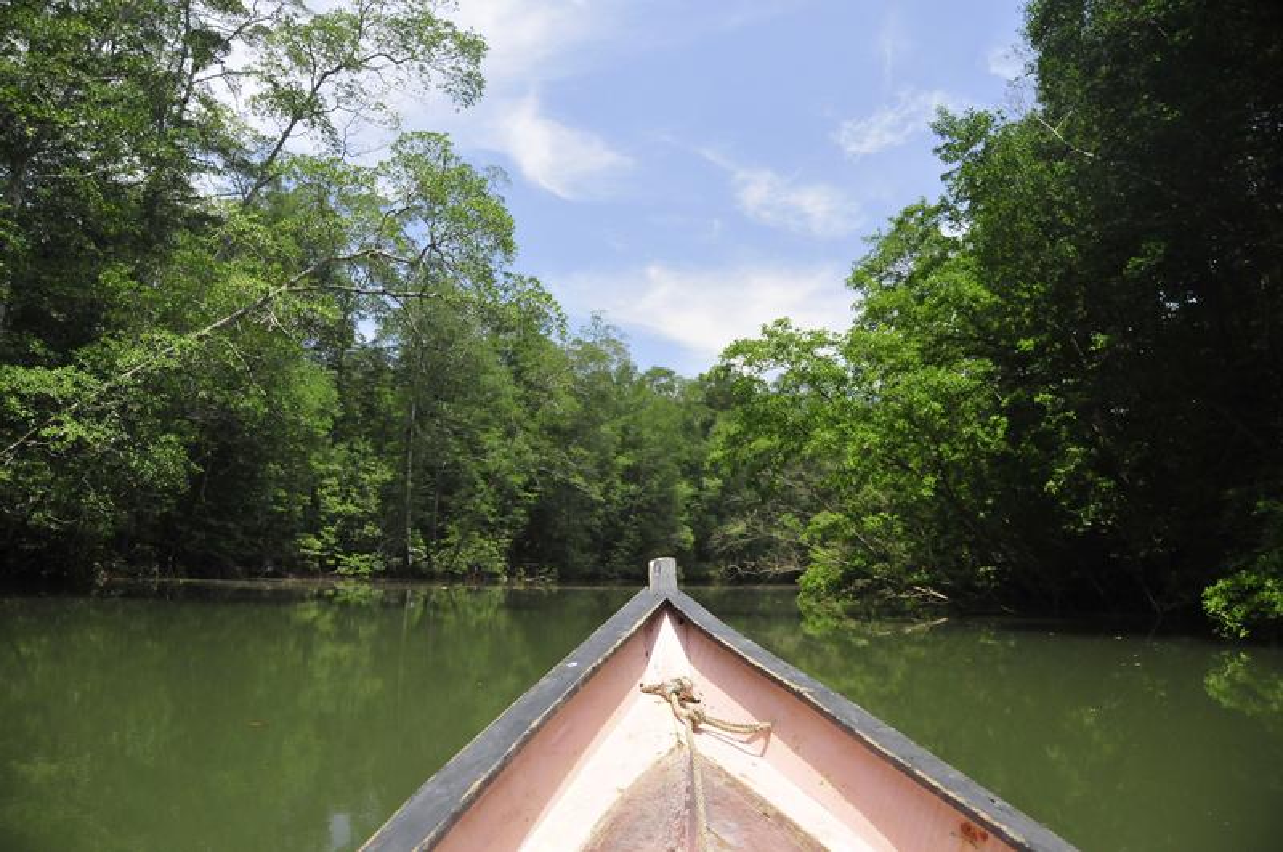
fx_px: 961
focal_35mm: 27
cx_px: 642
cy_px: 426
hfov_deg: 67.5
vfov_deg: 47.8
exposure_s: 1/4000
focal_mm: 18
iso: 800
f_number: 3.5
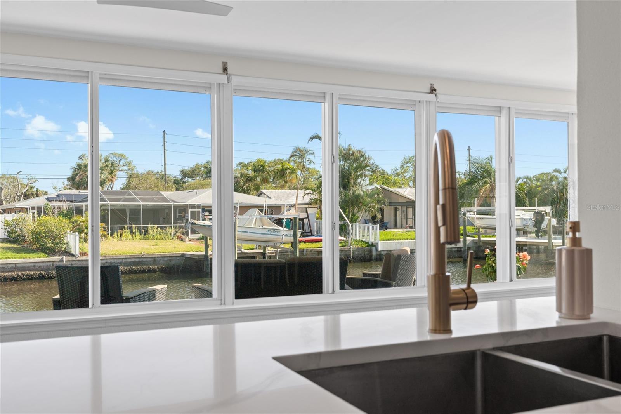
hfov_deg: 54.4
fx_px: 604
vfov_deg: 37.8
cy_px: 207
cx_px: 310
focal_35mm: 35
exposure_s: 1/30
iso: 250
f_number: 9
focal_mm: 35
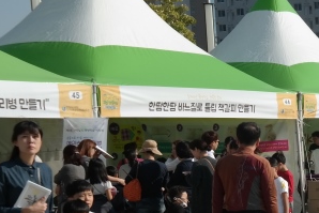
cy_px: 233
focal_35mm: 103
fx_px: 913
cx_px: 525
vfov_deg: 13.1
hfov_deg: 17.2
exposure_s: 1/320
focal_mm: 20
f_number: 7.1
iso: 100
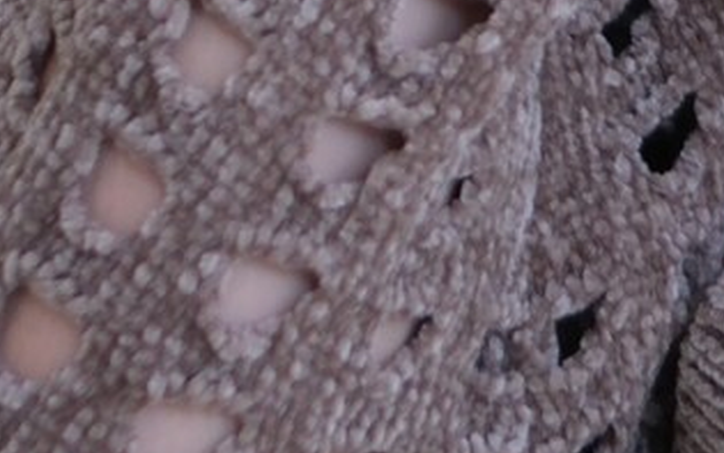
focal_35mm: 272
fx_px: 5368
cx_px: 1232
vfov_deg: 4.7
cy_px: -515
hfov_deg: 7.5
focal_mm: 23
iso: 200
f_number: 1.4
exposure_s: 1/125
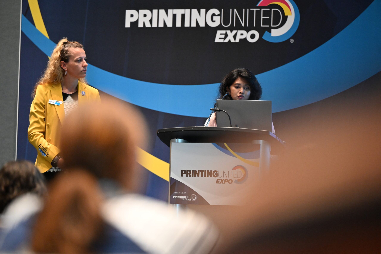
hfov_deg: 10.3
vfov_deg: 6.9
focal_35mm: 200
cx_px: 190
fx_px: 2117
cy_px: 127
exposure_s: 1/100
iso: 4000
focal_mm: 200
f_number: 2.8
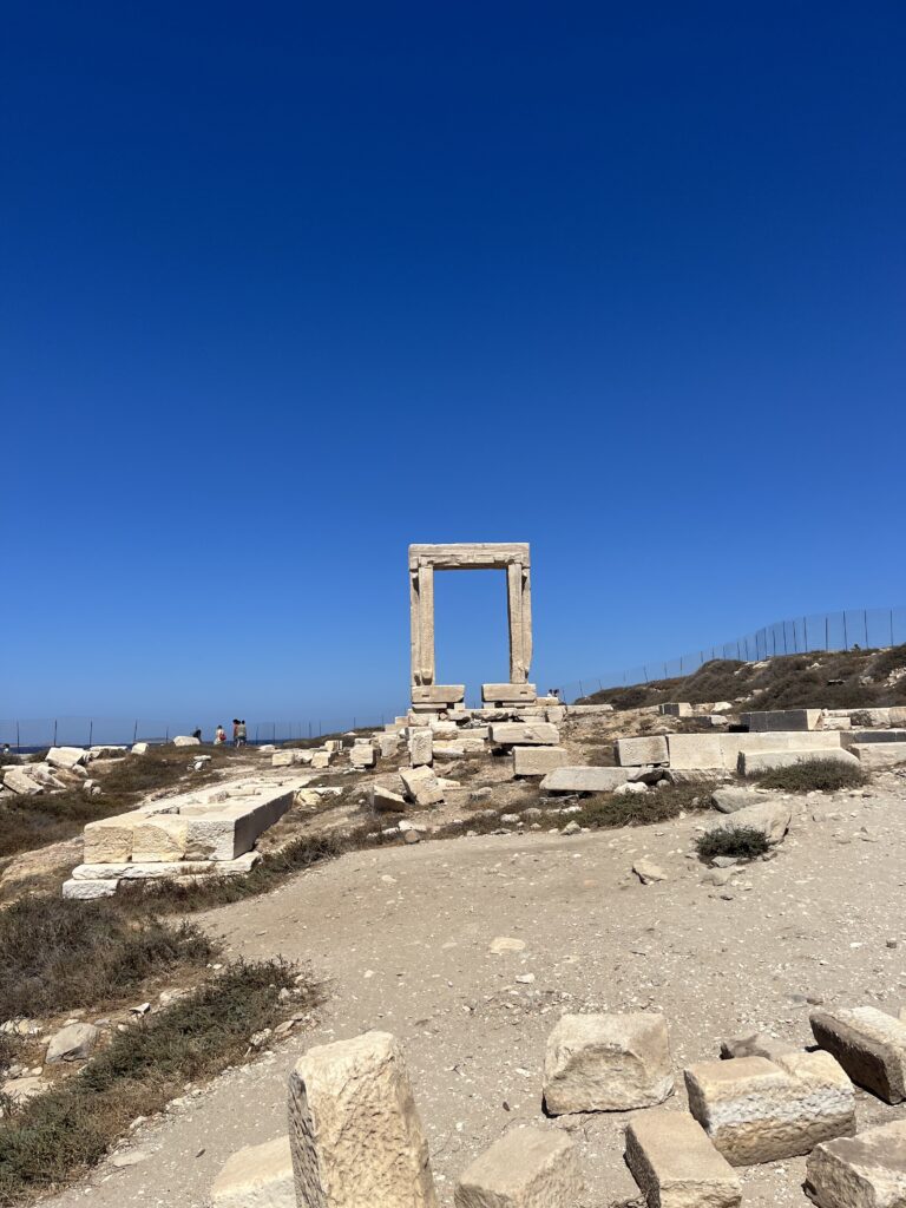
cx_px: 453
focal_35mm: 26
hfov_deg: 53.1
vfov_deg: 67.3
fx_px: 907
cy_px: 604
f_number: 1.6
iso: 50
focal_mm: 5.1
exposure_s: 1/6897
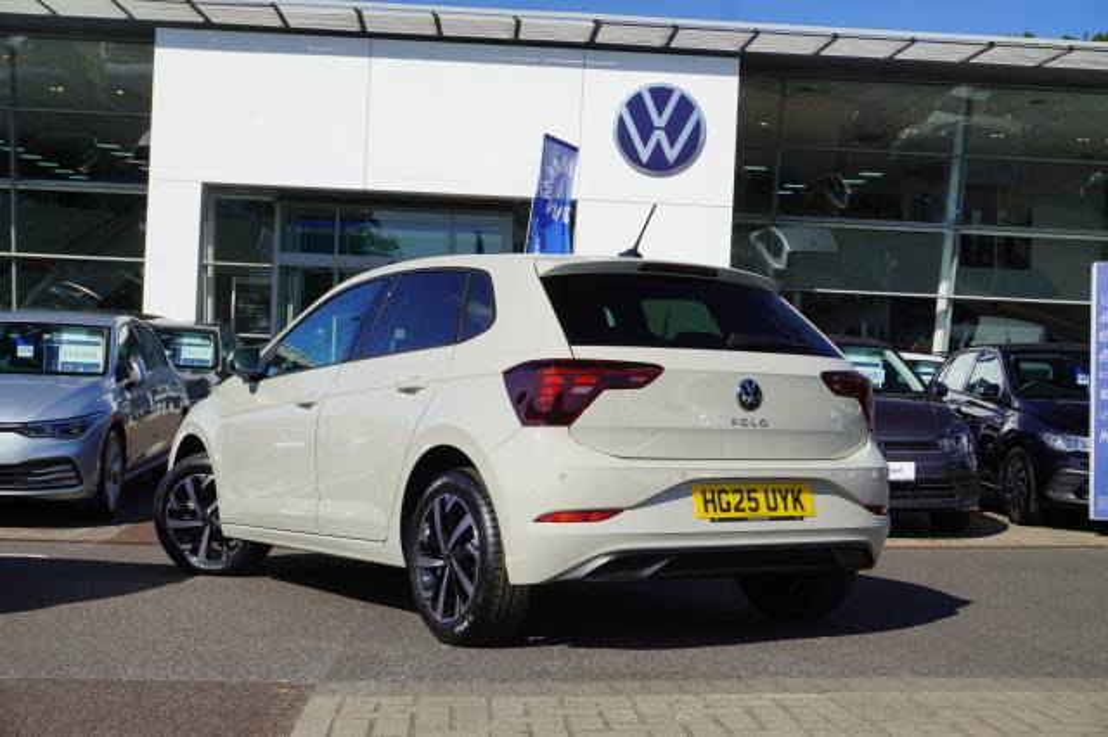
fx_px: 1477
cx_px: 554
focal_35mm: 48
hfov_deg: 41.1
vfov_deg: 28.0
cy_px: 368
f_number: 10
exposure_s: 1/125
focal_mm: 32
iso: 100
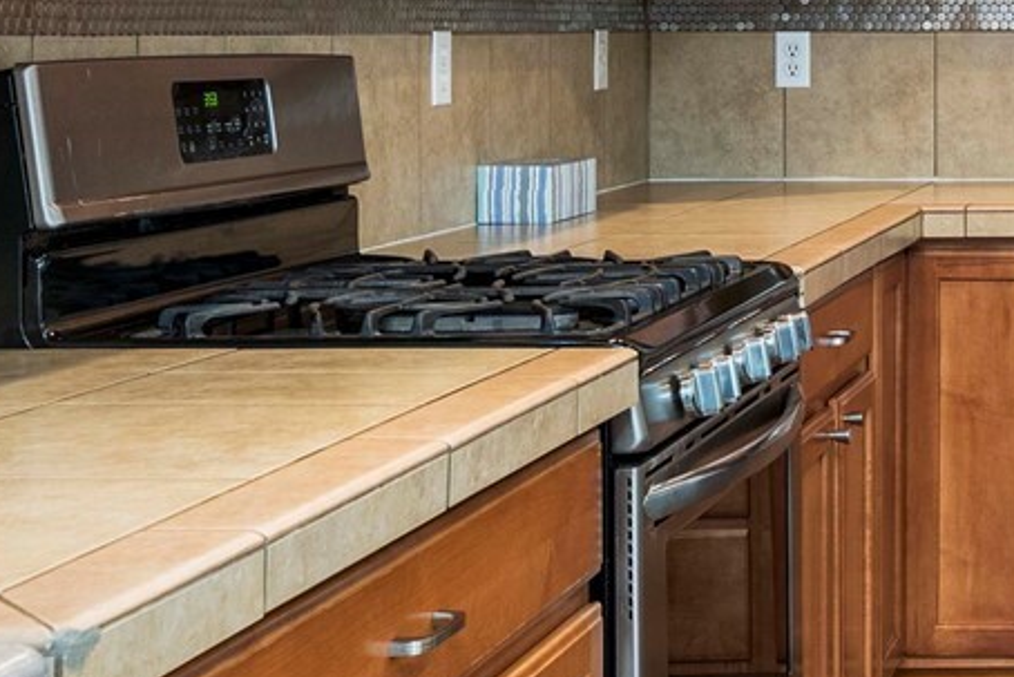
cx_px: 1185
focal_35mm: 71
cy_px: 44
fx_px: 2000
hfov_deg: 25.8
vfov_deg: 18.8
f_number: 6.3
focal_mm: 19
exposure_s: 1/60
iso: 640
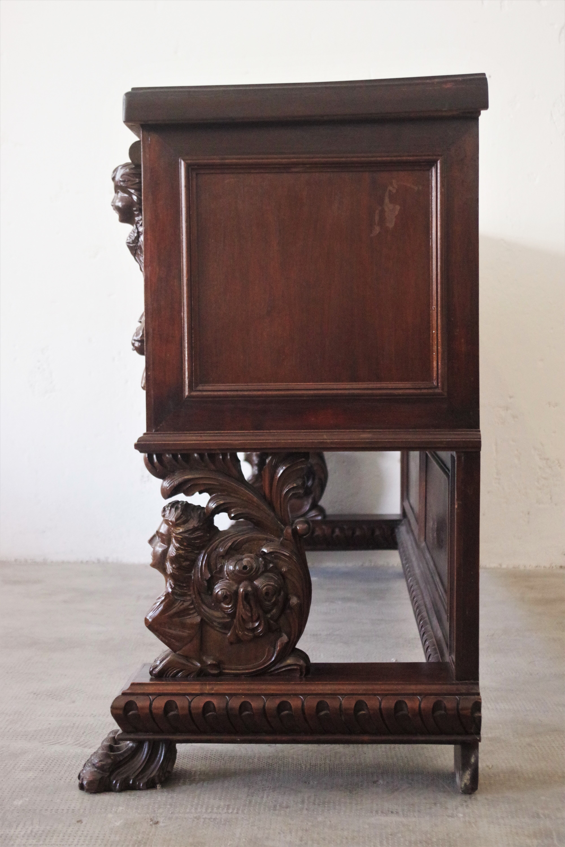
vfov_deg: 35.1
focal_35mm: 57
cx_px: 282
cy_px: 424
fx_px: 1342
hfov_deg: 23.8
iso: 6400
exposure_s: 1/160
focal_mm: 37.5
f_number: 4.5
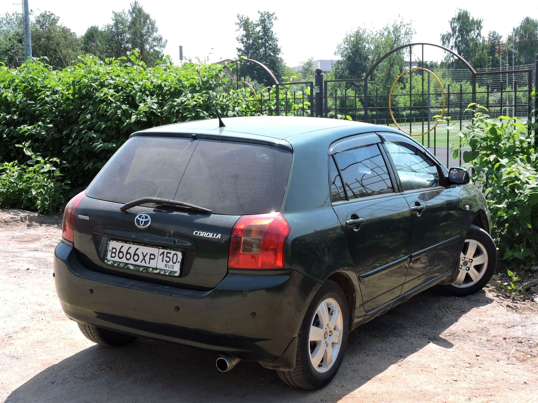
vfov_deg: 32.2
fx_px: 699
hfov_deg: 42.1
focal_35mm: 45
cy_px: 202
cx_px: 269
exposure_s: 1/400
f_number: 4
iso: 100
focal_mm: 8.1
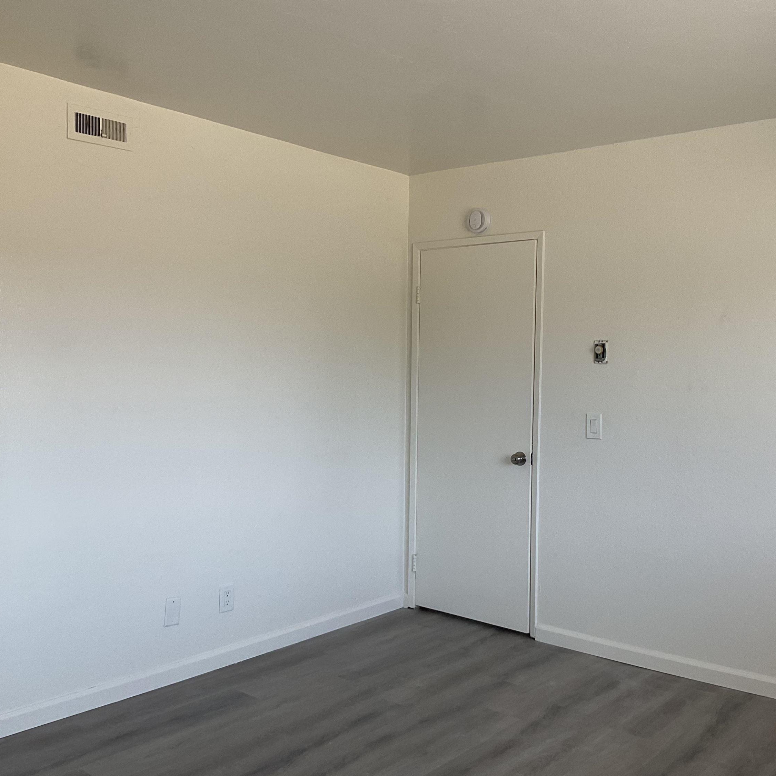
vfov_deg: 47.2
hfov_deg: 47.2
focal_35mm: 35
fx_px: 888
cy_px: 391
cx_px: 416
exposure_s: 1/120
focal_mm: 3
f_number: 1.8
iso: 64
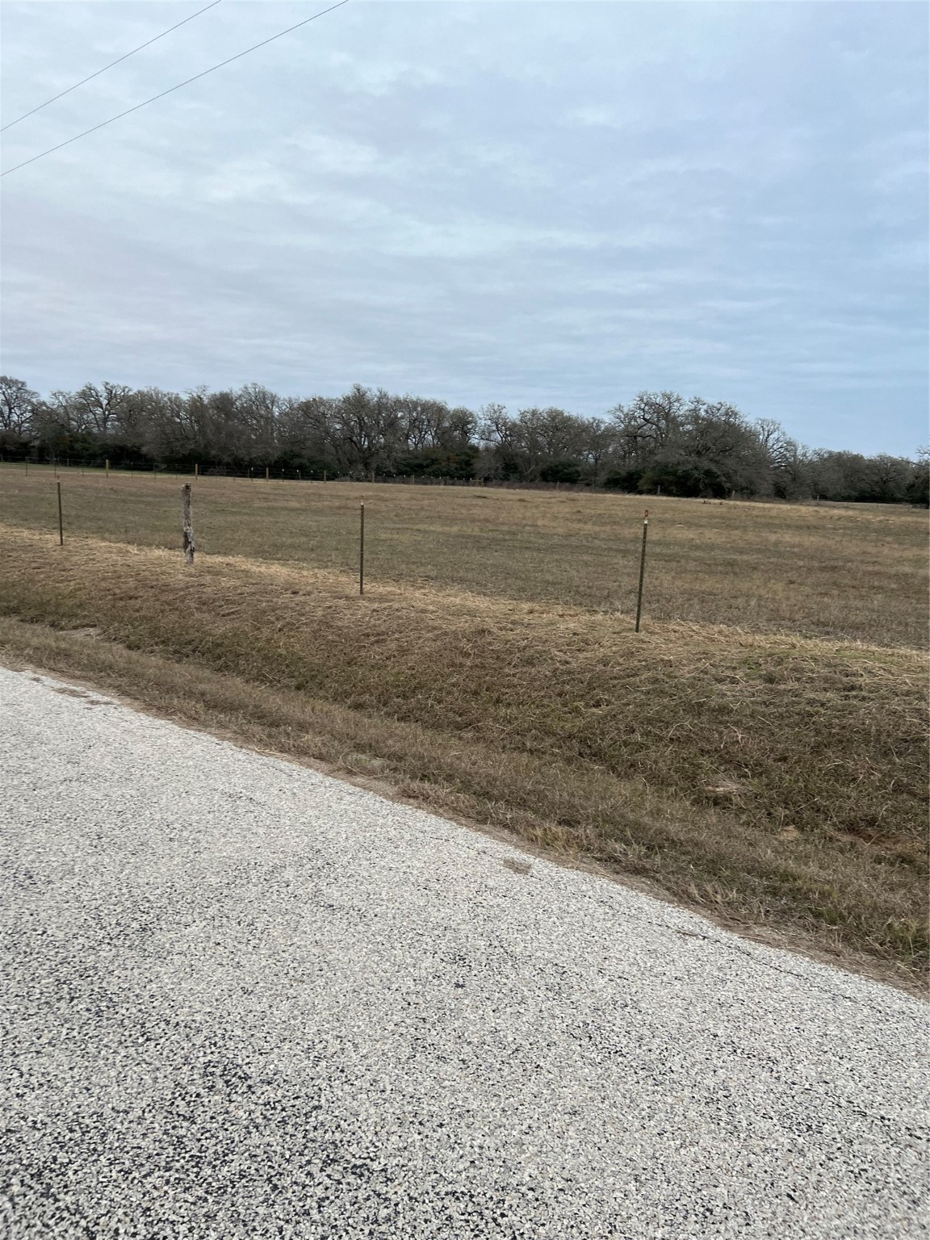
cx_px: 465
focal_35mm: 26
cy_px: 620
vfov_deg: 67.3
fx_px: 931
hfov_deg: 53.1
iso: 80
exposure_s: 1/121
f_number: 1.5
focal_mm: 5.7
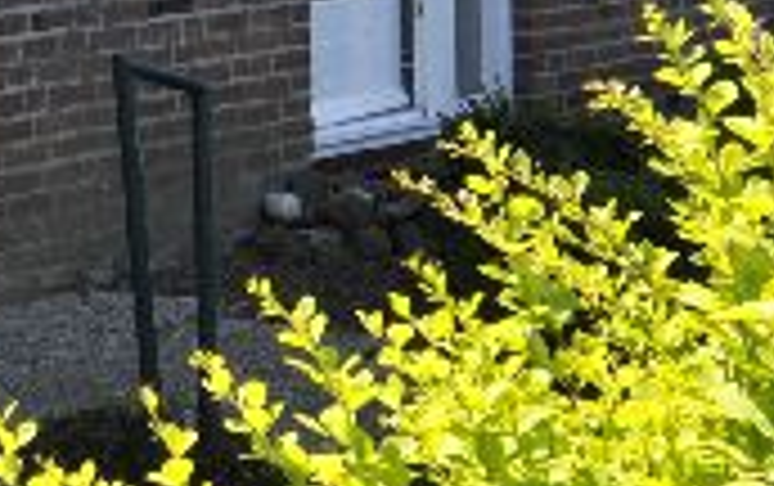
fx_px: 2873
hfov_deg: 14.4
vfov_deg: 9.4
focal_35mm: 136
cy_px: -256
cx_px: -356
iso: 250
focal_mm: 15
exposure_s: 1/250
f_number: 9
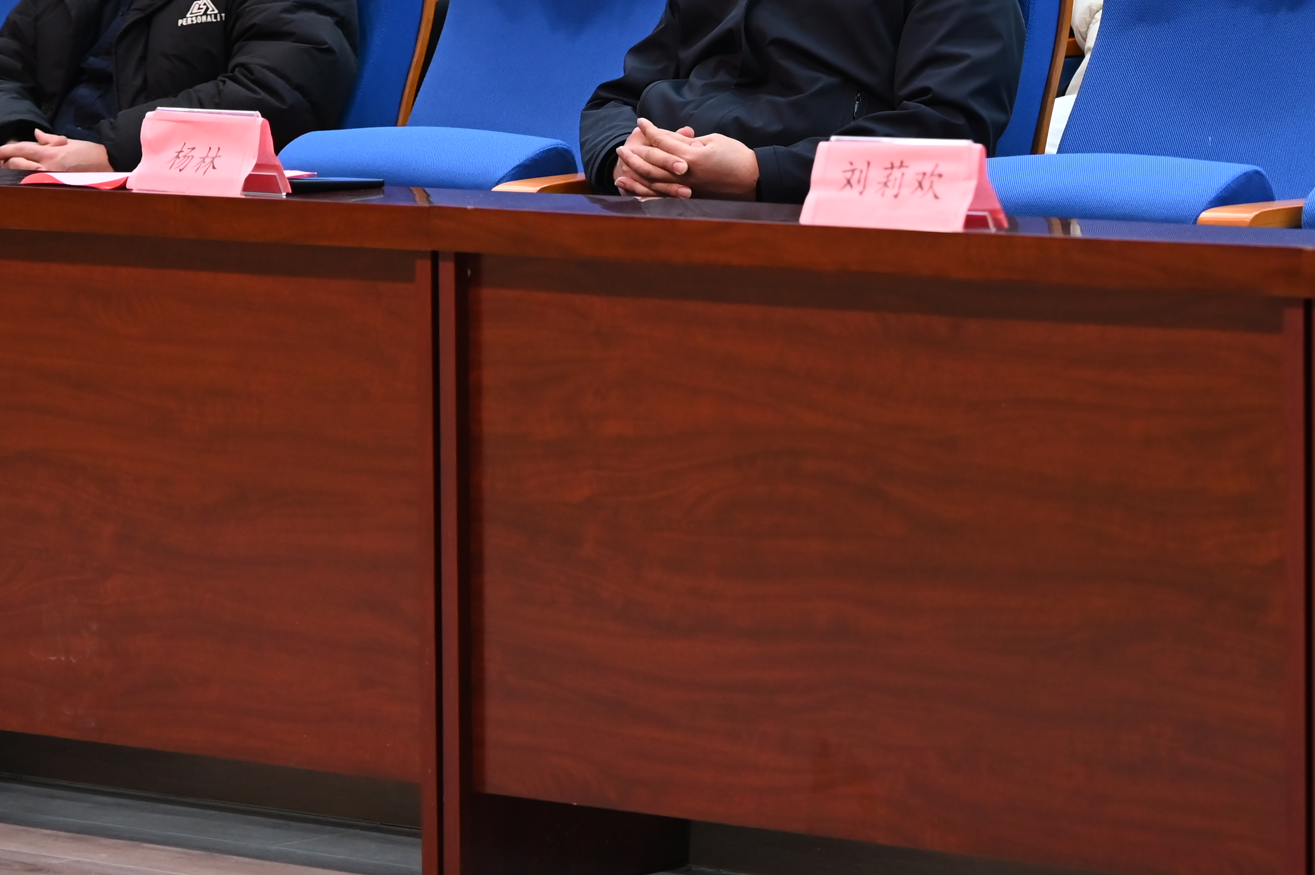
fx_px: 6169
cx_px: 904
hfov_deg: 12.1
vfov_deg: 8.1
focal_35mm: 169
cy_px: -73
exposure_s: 1/160
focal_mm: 75
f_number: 2.8
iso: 1250
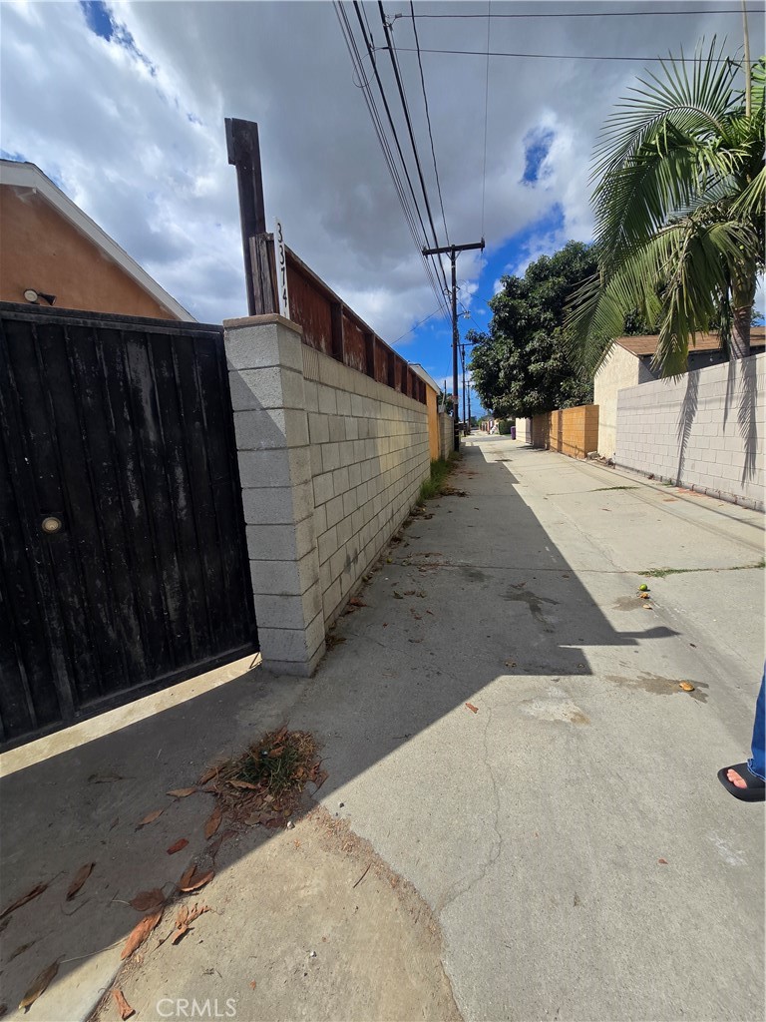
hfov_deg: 89.9
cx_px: 383
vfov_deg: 106.2
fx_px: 384
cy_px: 511
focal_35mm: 13
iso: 50
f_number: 2.2
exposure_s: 1/3399
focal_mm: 2.2
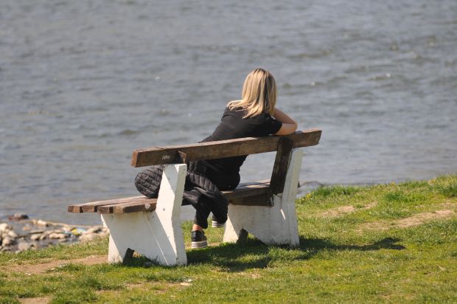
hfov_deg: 6.9
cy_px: 152
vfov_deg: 4.6
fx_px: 3804
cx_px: 228
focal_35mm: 300
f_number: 4
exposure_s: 1/2500
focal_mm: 200
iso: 320
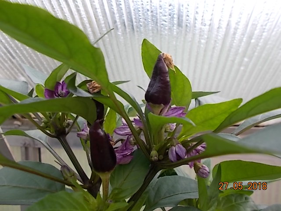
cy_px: 106
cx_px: 140
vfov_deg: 53.1
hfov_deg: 67.3
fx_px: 211
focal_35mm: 26
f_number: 3.2
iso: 80
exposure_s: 1/125
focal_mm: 4.6
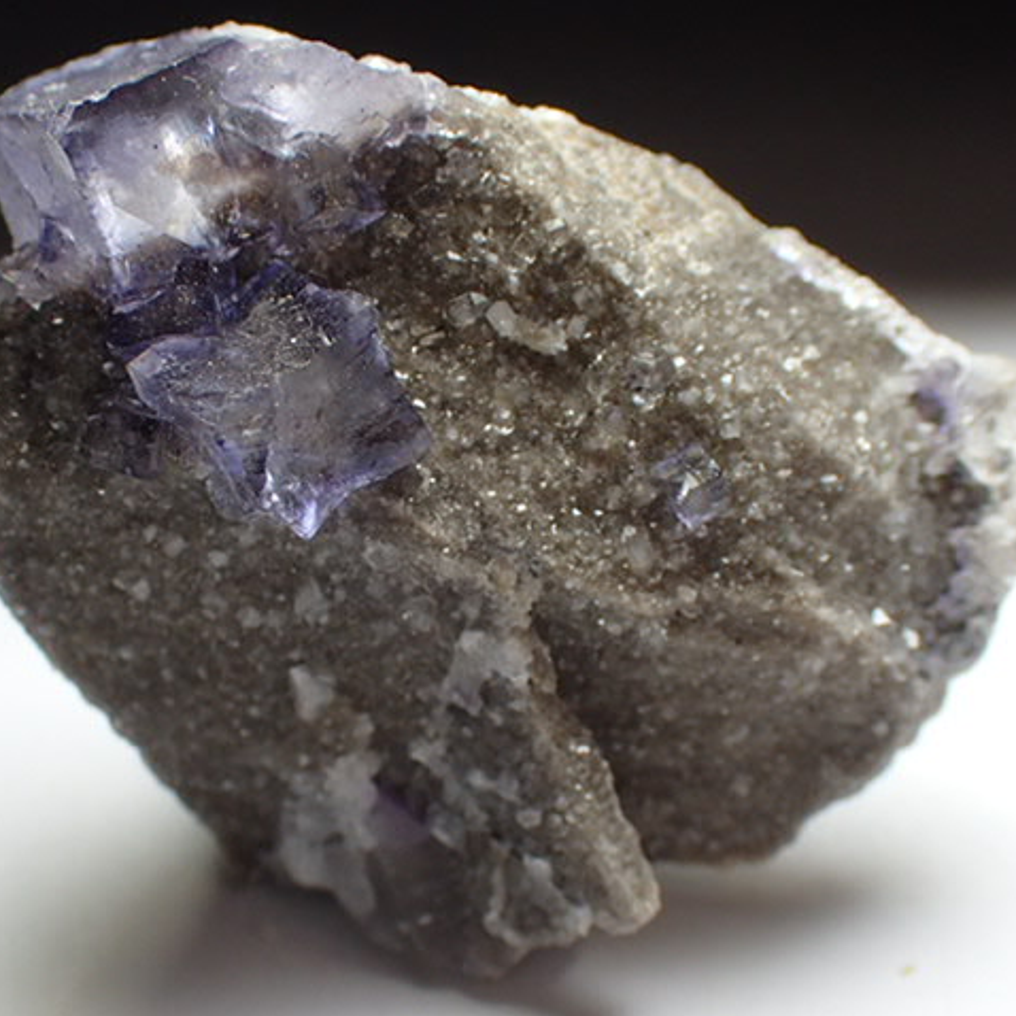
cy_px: 508
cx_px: 429
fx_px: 1926
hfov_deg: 29.5
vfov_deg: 29.6
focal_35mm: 58
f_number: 4.5
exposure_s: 1/200
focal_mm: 8.99
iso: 200
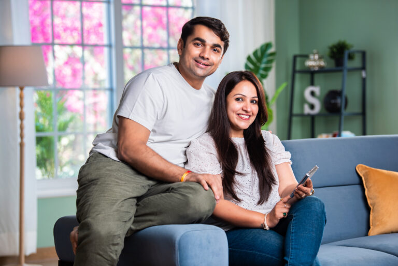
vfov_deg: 12.5
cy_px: 133
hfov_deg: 18.6
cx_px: 199
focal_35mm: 110
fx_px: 1217
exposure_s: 1/100
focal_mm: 110
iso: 125
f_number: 3.5
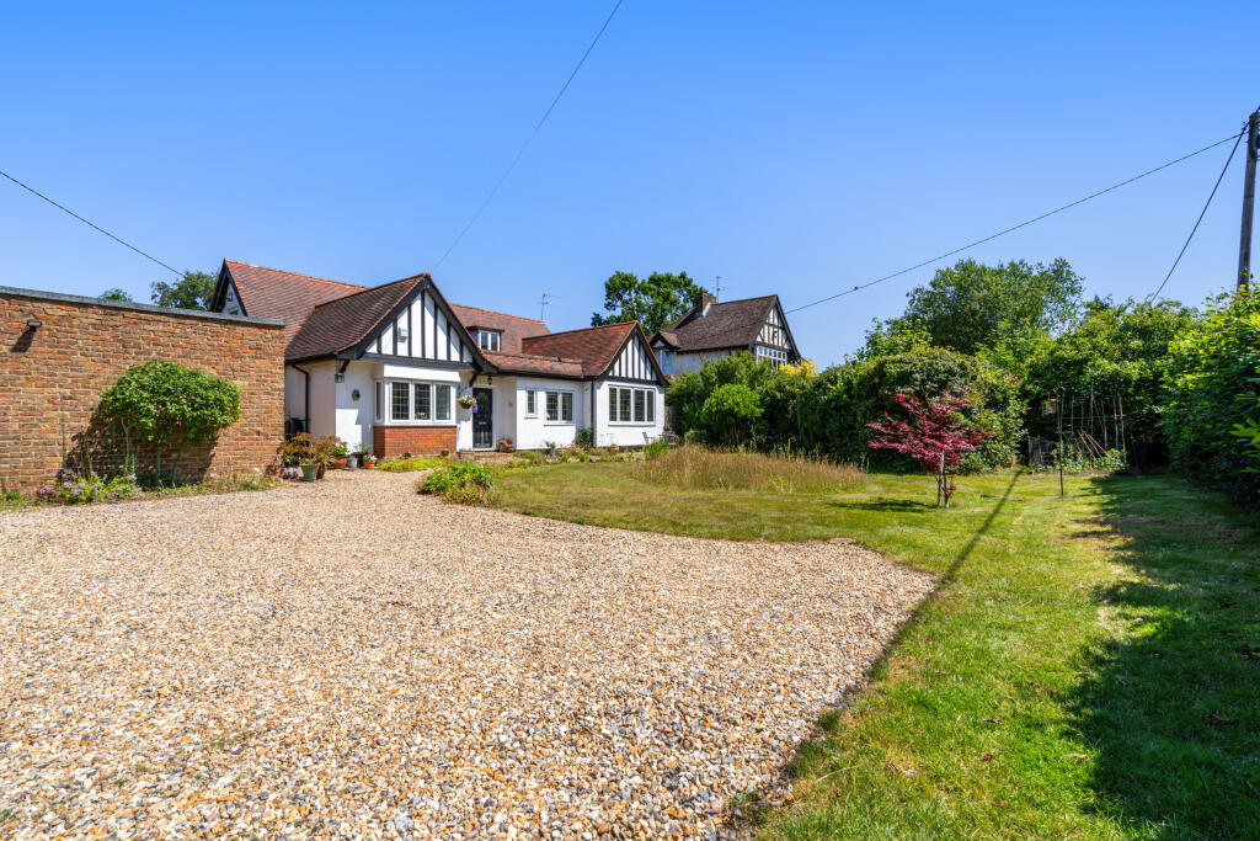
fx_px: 560
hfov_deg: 96.7
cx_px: 630
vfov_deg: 73.8
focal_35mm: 16
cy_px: 420
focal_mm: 16
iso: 320
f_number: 13
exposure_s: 1/320
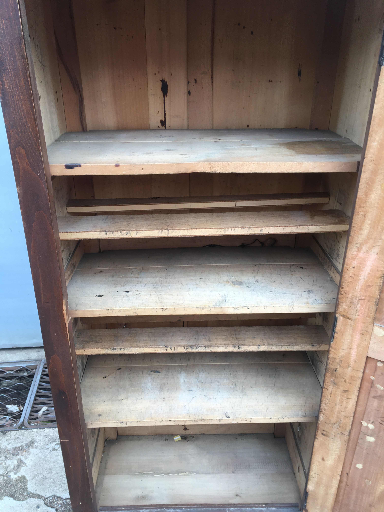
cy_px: 256
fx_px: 429
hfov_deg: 48.2
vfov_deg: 61.7
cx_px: 192
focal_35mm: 29
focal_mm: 4.15
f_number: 2.2
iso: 25
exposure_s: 1/110
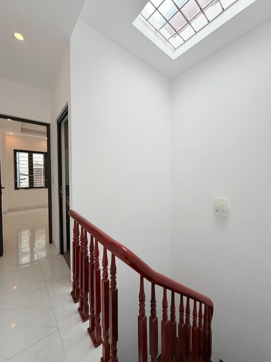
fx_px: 146
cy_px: 181
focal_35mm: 14
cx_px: 136
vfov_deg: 102.1
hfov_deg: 85.7
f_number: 2.2
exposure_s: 1/445
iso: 64
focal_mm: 2.22
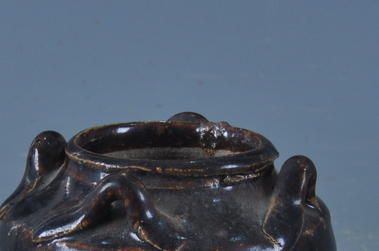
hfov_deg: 9.2
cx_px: 152
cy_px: 259
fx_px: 2355
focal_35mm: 224
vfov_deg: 6.1
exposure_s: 1/60
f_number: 18
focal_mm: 50
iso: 200
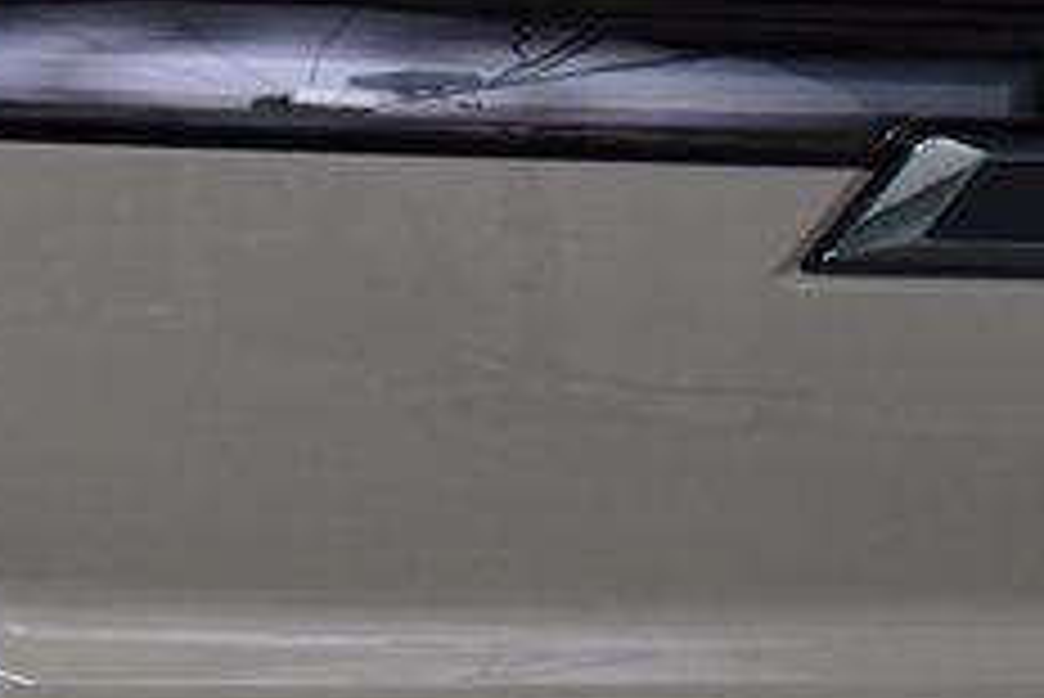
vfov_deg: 5.5
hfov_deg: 8.2
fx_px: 7196
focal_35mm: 248
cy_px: 430
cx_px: 1228
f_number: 6.3
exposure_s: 1/125
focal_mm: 60
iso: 1600
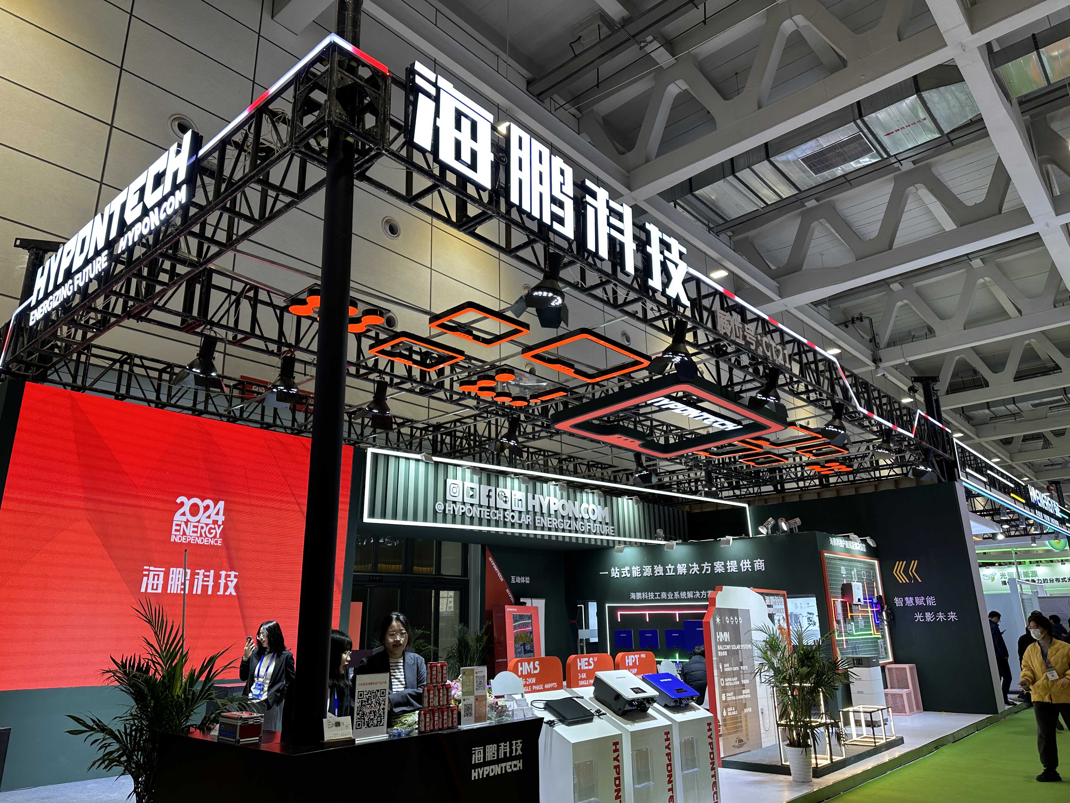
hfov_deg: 71.6
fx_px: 742
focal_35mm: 24
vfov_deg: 56.8
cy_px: 402
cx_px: 535
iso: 80
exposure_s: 1/100
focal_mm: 6.86
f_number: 1.78
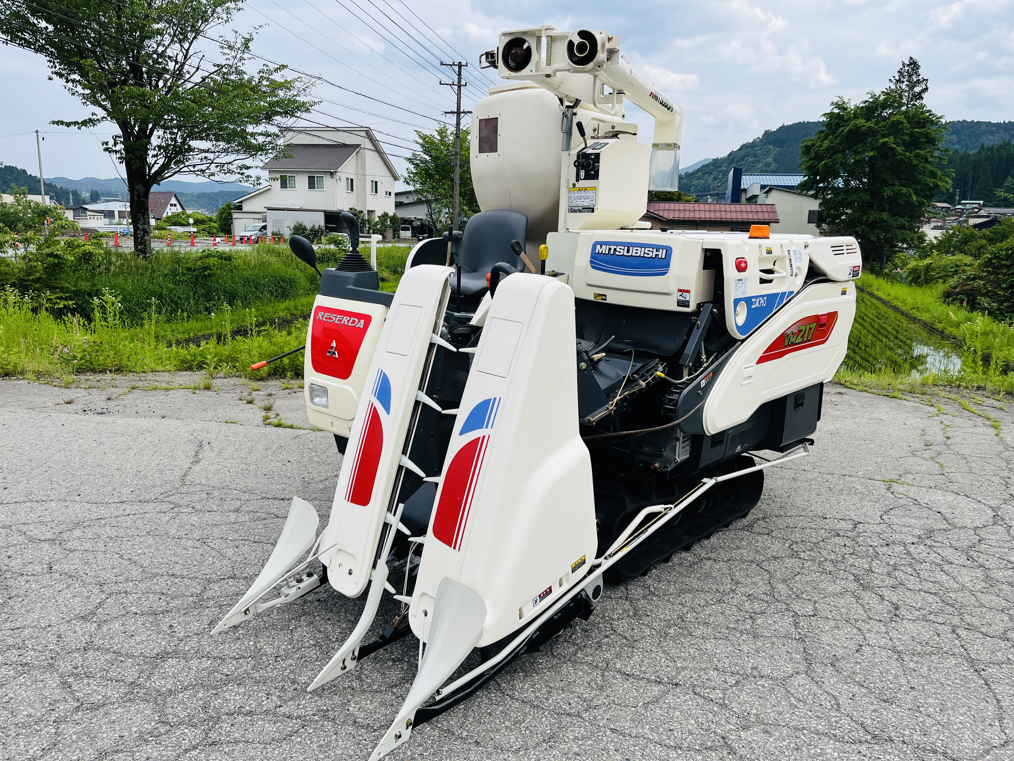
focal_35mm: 26
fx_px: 762
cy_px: 380
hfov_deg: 67.3
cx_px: 507
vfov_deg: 53.1
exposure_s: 1/2513
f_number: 1.6
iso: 50
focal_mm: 5.1
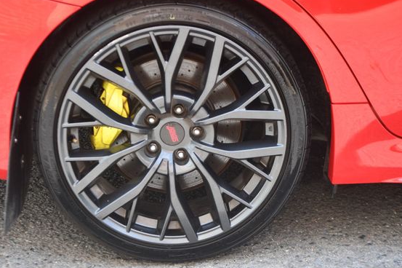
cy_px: 122
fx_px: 1395
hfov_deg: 16.4
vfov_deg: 11.0
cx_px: 172
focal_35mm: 125
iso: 400
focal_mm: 72
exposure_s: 1/250
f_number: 5
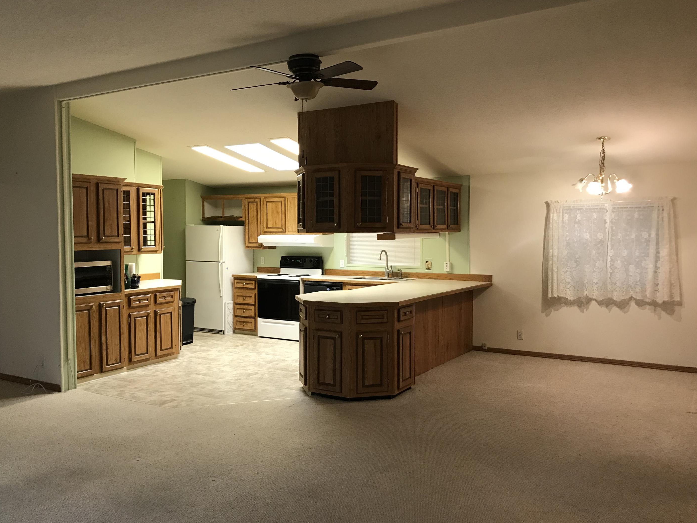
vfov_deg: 46.8
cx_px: 327
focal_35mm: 30
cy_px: 270
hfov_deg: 59.9
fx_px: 604
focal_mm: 3.99
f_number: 1.8
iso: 50
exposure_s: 1/15
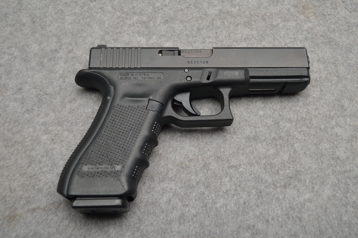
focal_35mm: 36
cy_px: 119
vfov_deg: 36.8
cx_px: 179
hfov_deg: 53.2
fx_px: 358
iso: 100
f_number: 4.5
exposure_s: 1/200
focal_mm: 24
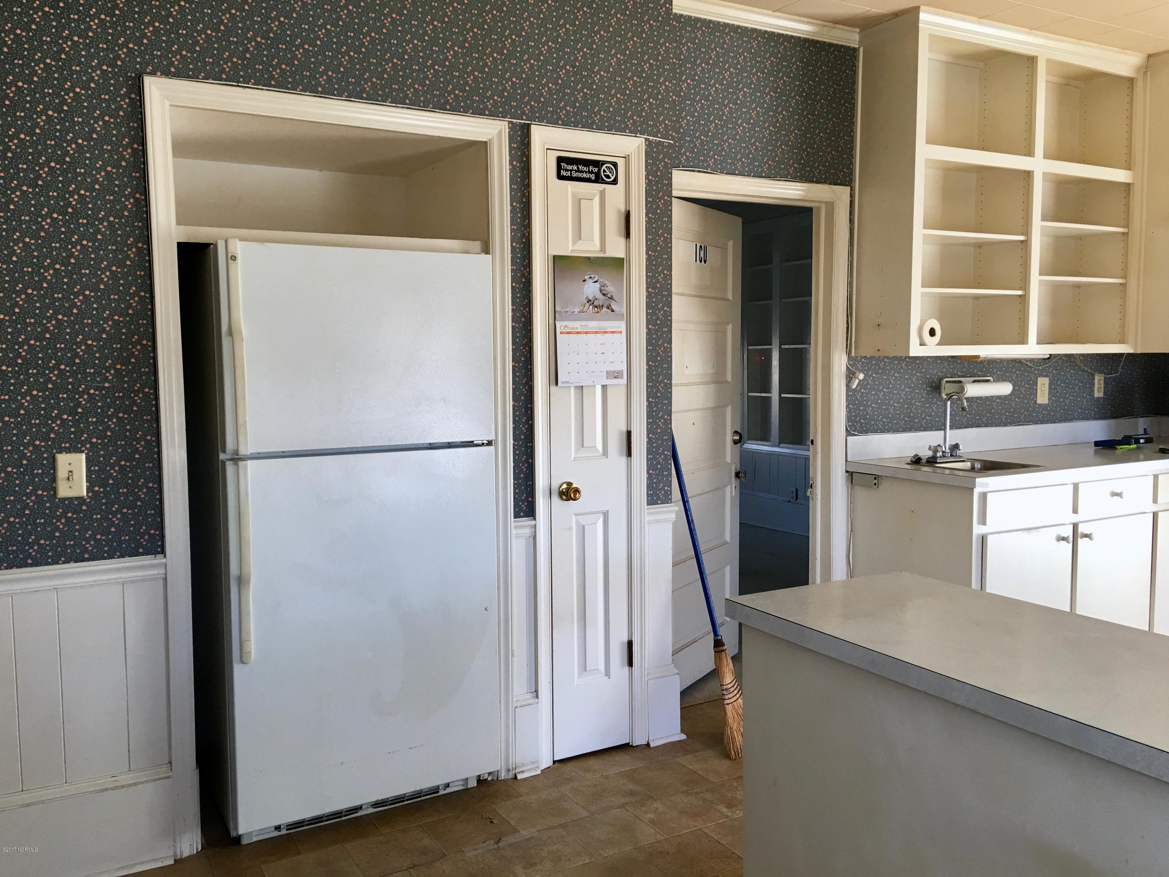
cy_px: 438
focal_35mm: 29
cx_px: 584
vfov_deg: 48.2
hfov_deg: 61.7
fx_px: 979
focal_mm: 4.15
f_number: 2.2
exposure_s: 1/33
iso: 32
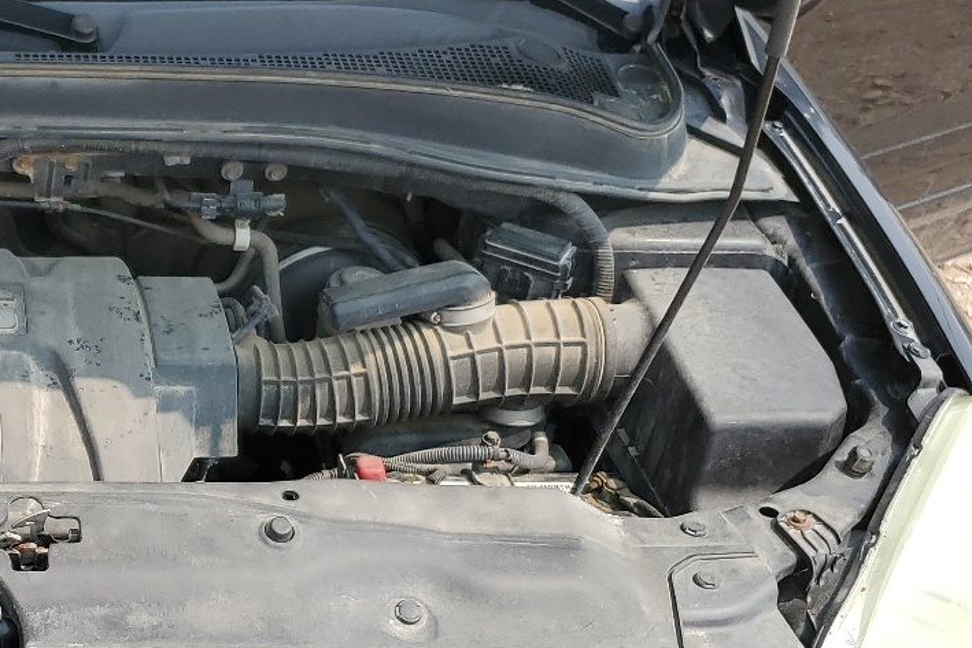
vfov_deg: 22.1
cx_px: 58
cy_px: 458
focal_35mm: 61
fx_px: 1647
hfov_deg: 31.0
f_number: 1.5
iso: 50
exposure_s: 1/1667
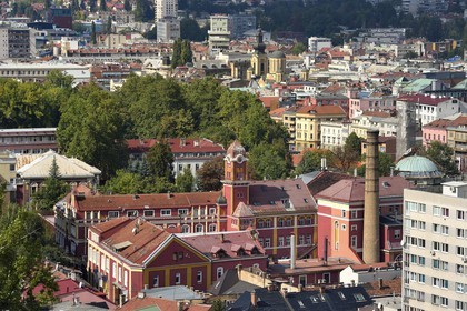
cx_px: 234
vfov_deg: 9.5
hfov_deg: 14.2
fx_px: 1881
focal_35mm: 145
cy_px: 156
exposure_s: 1/320
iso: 200
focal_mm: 145
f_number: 13
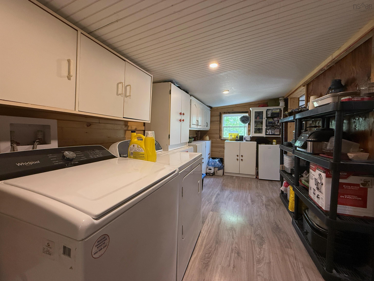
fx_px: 151
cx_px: 187
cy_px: 140
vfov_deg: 85.7
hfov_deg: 102.1
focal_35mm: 14
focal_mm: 2.22
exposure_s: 1/120
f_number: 2.2
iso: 400
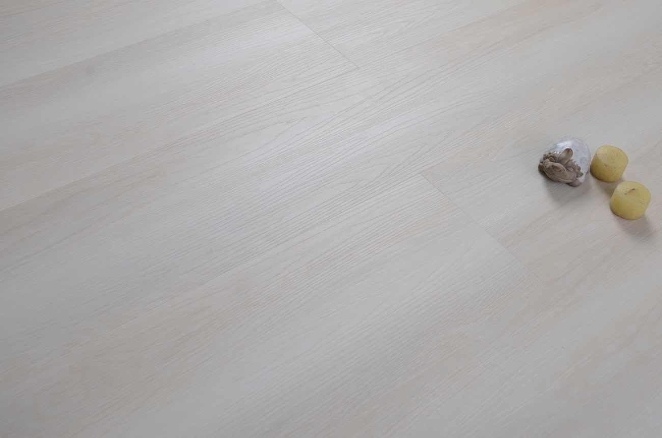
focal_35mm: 42
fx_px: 771
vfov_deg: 31.8
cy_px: 219
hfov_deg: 46.5
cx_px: 331
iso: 100
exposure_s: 1/125
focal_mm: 28
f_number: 7.1
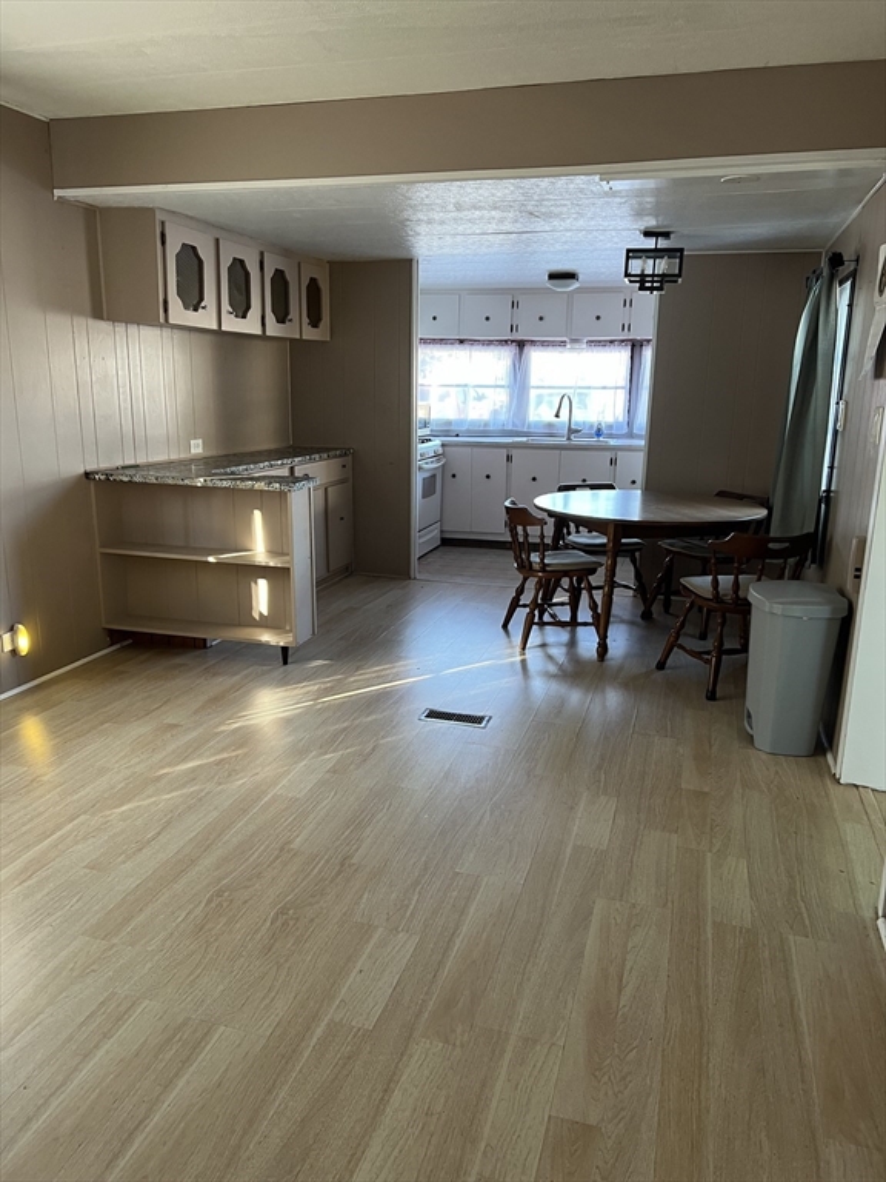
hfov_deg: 53.1
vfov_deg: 67.3
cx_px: 443
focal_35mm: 26
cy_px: 591
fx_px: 887
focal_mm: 5.7
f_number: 1.5
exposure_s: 1/65
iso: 125
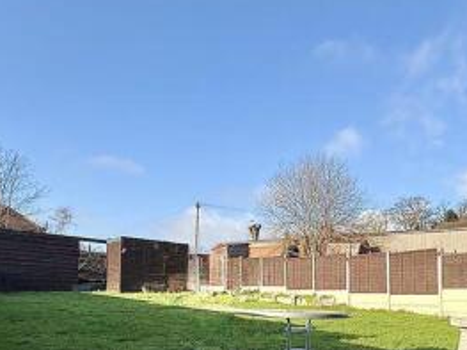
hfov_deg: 54.7
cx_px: 368
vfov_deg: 42.0
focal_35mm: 31
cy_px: 310
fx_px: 418
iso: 50
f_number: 2.2
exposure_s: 1/1323
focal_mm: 2.22
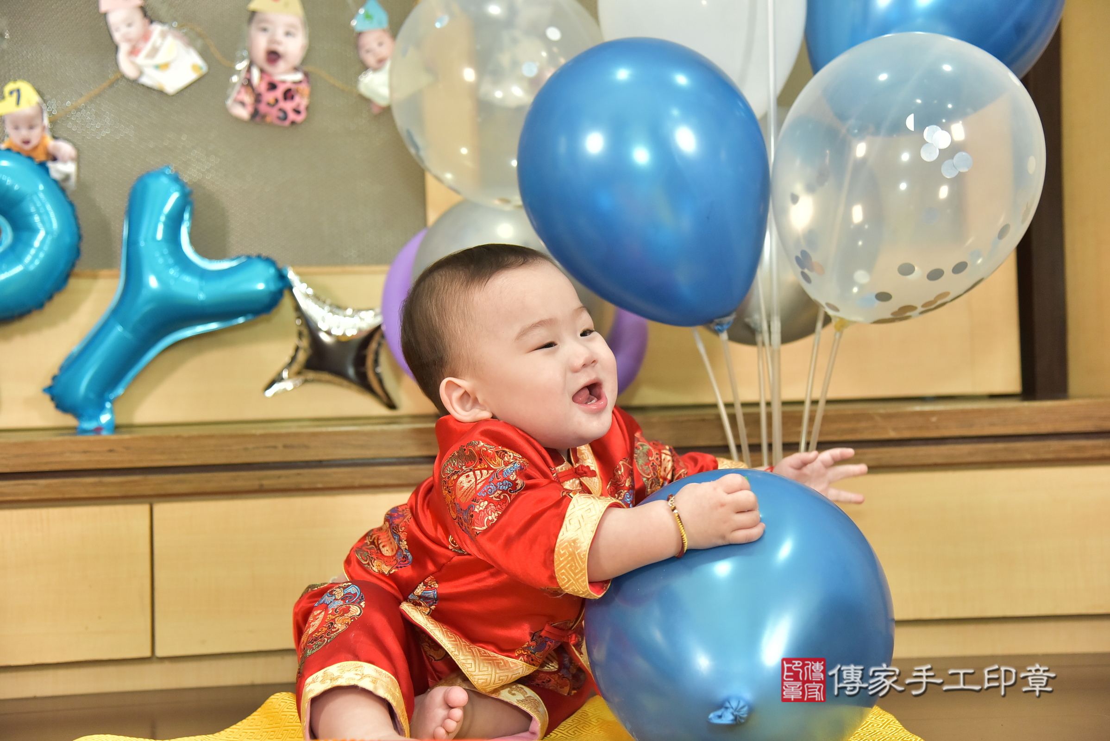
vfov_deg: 26.0
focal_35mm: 52
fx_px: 1604
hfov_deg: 38.2
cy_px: 370
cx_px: 555
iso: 2000
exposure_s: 1/200
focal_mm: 52
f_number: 4
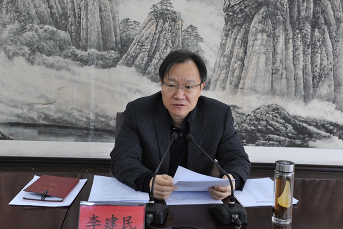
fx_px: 391
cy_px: 117
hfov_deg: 47.4
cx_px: 175
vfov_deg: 32.6
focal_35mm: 41
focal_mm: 40
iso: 1000
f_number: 5
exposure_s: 1/50
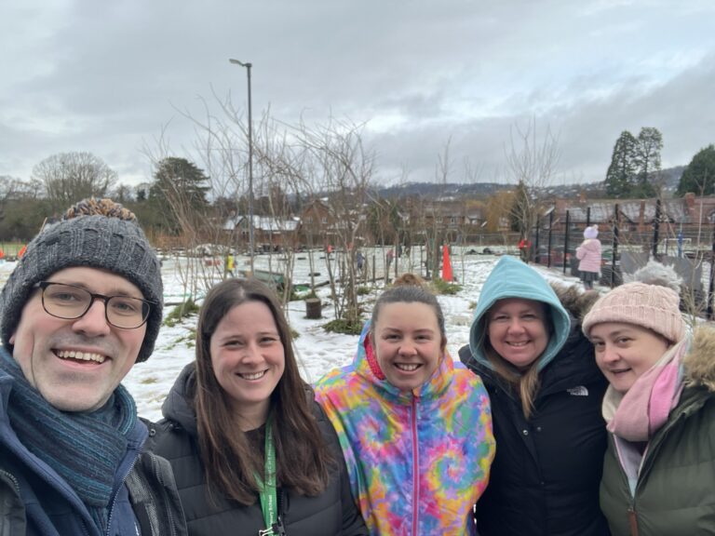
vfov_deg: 58.9
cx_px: 358
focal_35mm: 23
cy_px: 268
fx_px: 475
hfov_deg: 73.9
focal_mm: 2.71
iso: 32
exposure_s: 1/121
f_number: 2.2
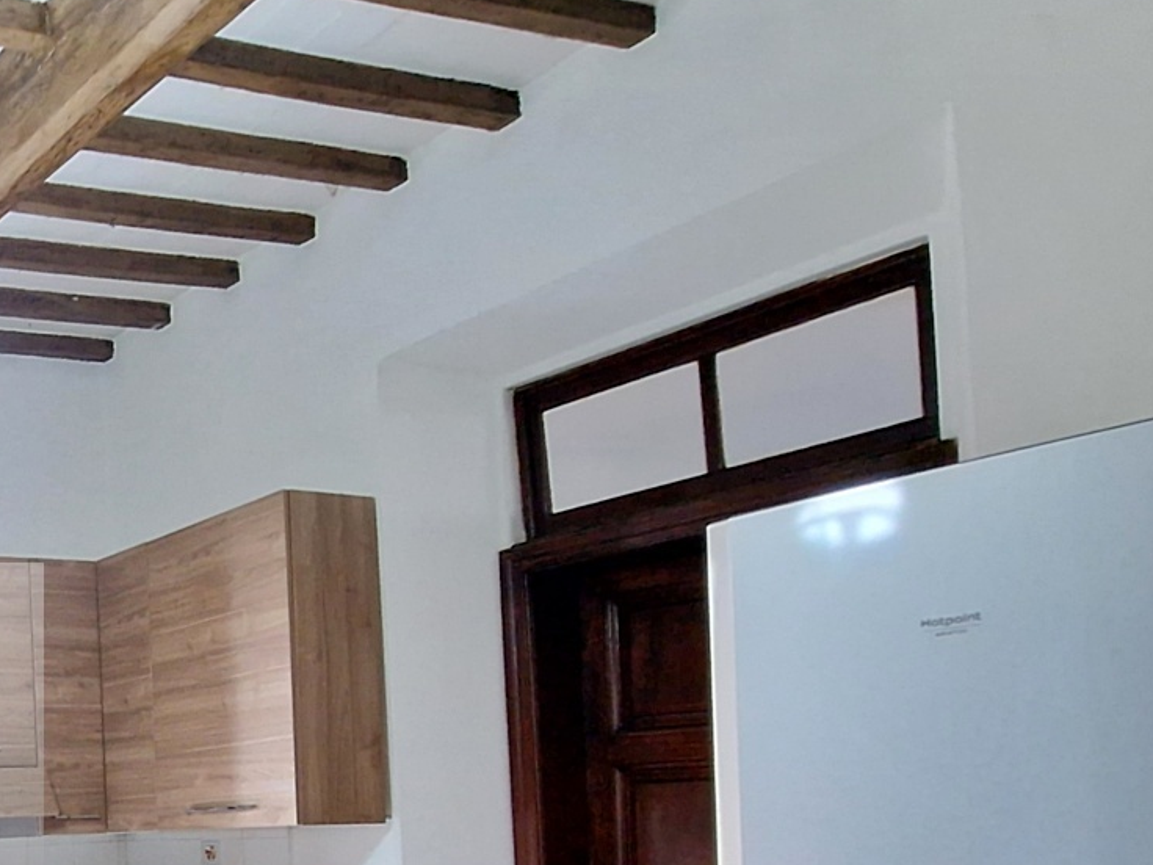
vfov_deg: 38.0
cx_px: -238
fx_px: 1132
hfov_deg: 39.0
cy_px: 831
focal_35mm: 34
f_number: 2.2
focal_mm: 2.2
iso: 1600
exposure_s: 1/25
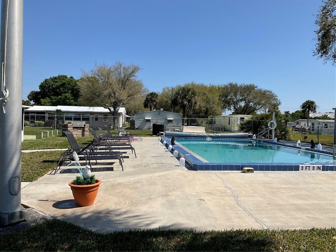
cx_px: 168
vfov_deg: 48.2
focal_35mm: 29
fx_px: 281
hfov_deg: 61.7
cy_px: 126
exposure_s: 1/3125
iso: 16
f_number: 1.8
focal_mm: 3
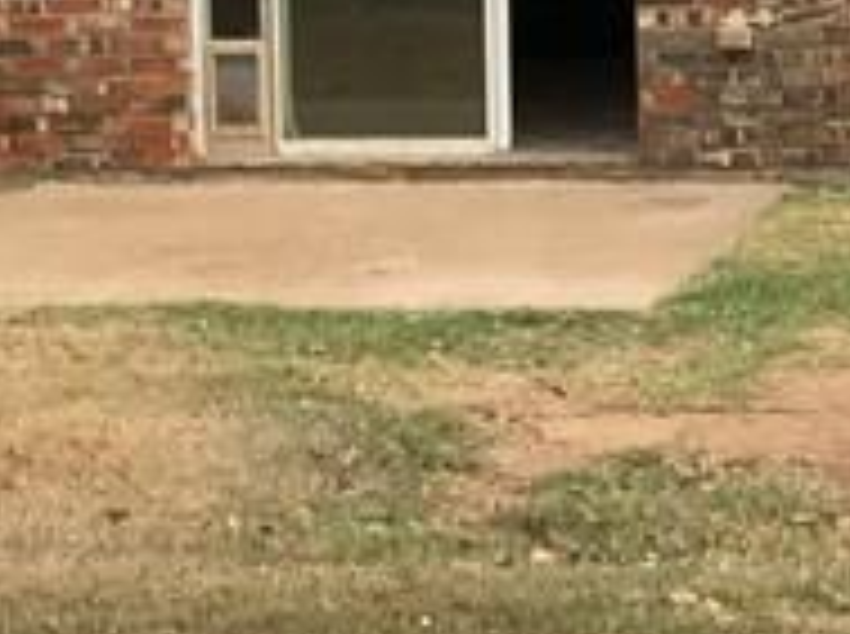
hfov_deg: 12.6
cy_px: -157
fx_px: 3725
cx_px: 1070
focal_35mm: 152
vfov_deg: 9.6
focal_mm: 3.99
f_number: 1.8
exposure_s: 1/887
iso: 20
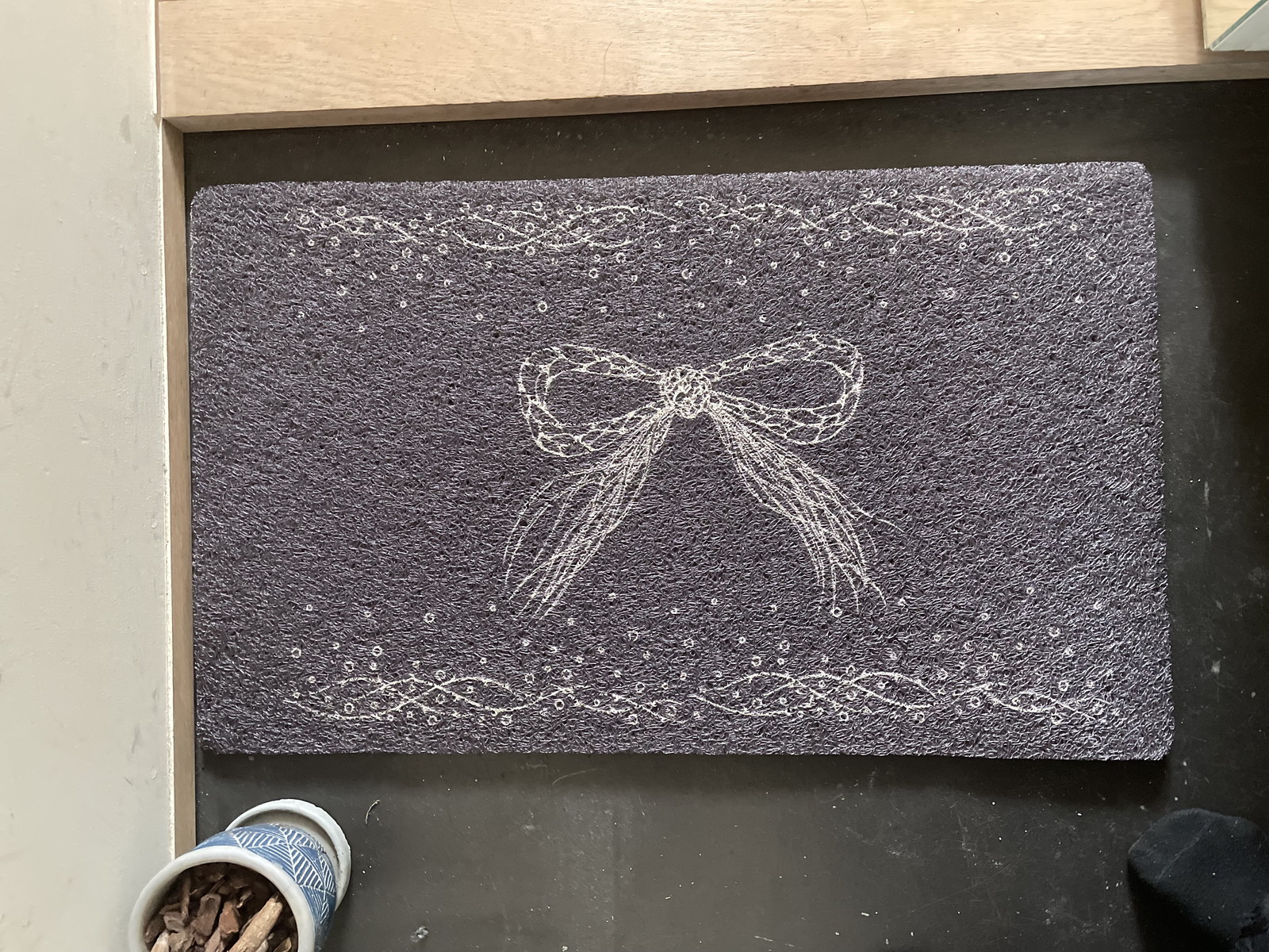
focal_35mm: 26
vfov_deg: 53.1
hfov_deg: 67.3
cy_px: 476
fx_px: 953
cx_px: 634
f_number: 1.6
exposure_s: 1/31
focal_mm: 4.2
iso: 640
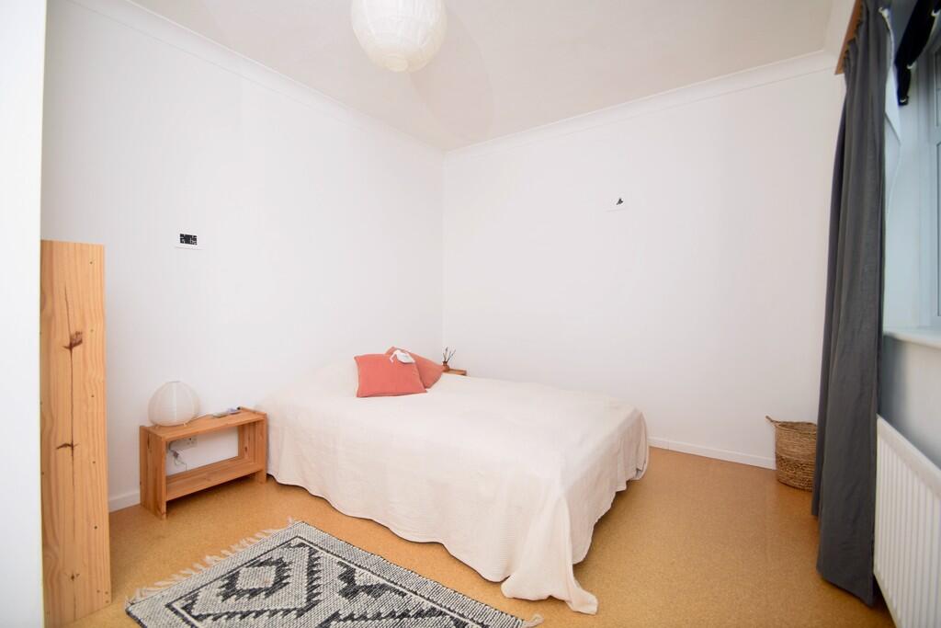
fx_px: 392
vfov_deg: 77.3
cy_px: 314
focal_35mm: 15
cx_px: 470
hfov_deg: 100.4
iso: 100
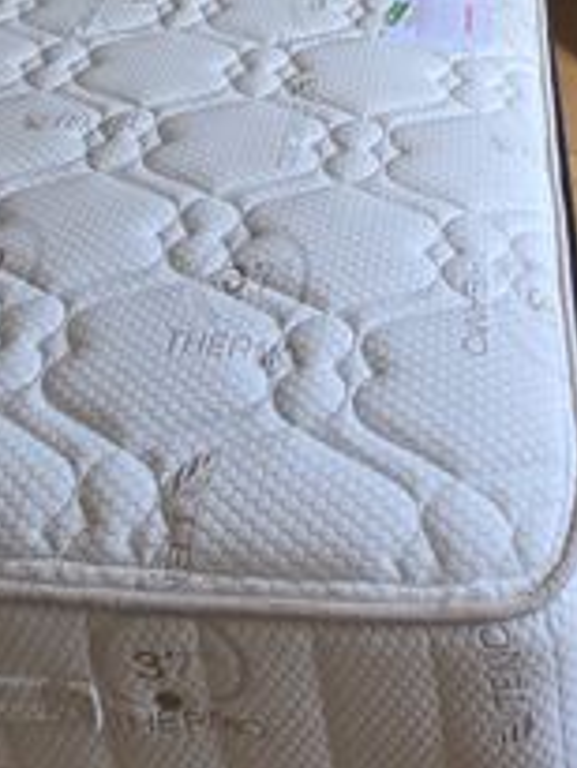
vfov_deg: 31.4
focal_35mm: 38
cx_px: 393
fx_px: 844
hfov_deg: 37.3
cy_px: -322
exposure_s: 1/50
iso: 64
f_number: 2.2
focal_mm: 2.2
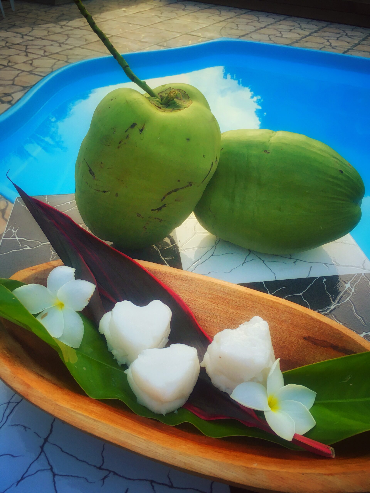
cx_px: 185
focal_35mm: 29
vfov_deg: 61.7
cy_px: 246
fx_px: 413
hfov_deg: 48.2
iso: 32
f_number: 2.2
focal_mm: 4.15
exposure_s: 1/30
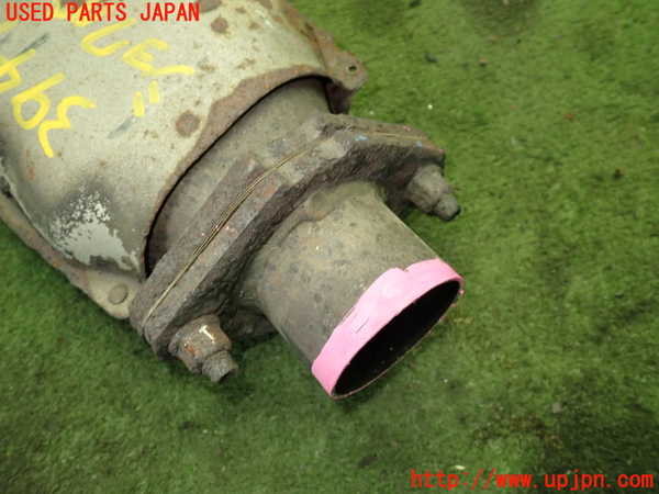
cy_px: 247
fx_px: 571
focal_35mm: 30
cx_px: 330
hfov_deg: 60.0
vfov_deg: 46.8
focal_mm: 5.4
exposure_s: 1/40
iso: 200
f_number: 2.3
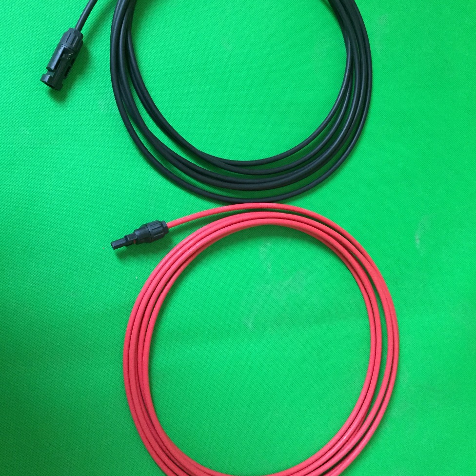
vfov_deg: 47.1
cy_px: 210
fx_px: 545
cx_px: 236
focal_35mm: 35
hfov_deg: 47.2
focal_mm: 4.15
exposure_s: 1/30
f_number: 2.2
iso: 250
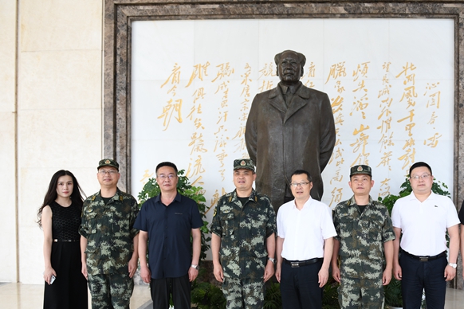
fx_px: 425
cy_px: 203
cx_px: 290
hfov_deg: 56.5
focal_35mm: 33
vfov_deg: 39.6
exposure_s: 1/200
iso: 320
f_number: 3.2
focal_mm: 24
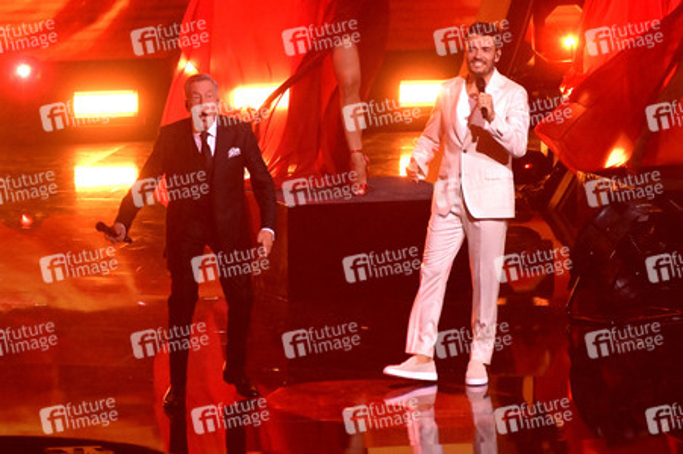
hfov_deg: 4.1
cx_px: 342
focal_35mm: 500
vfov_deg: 2.7
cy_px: 227
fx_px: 9479
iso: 16000
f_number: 5.6
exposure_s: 1/400
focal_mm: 500
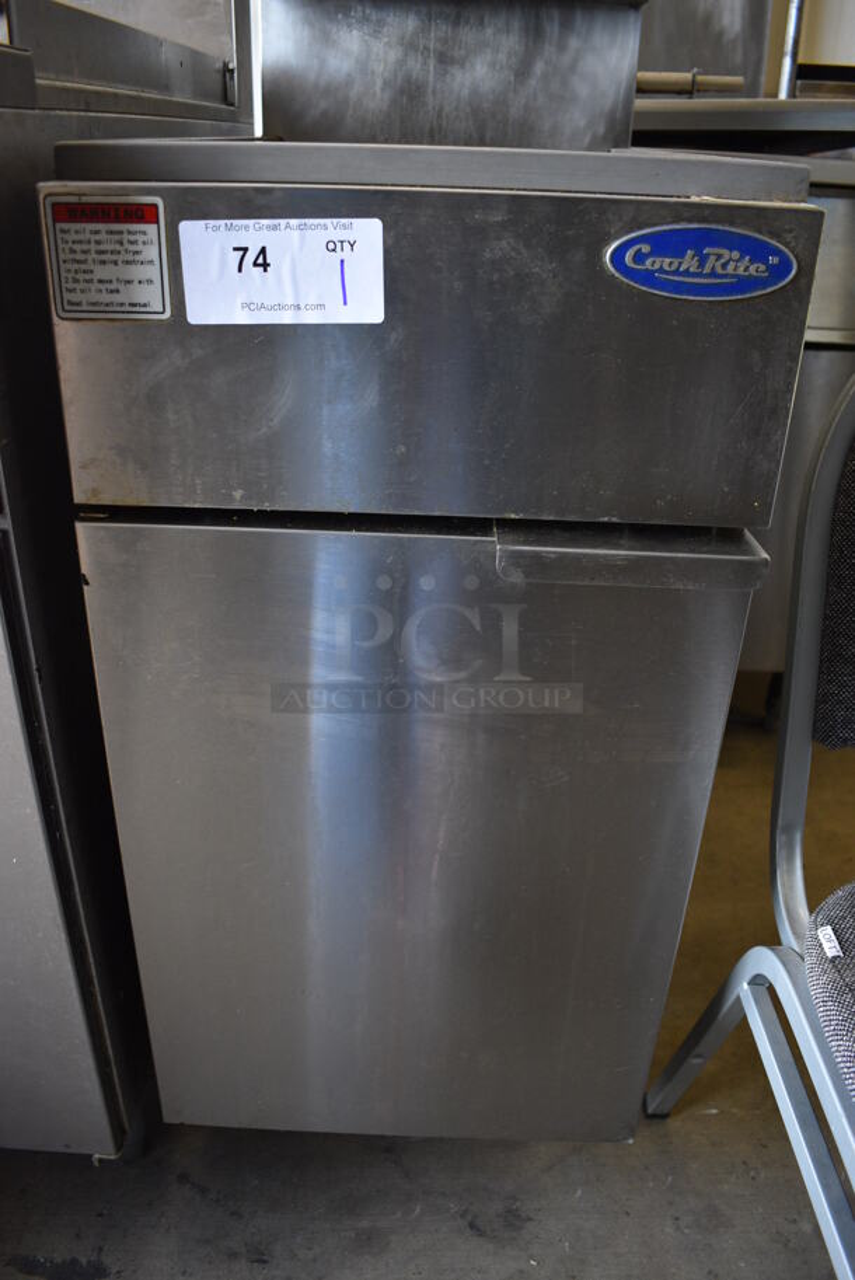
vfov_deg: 67.3
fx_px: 960
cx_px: 428
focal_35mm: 27
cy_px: 640
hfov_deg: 48.0
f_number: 3.5
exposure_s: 1/125
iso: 800
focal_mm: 18
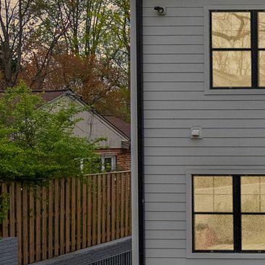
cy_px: 124
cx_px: 474
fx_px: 658
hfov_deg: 18.1
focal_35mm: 76
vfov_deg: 22.8
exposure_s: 1/800
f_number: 8
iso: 250
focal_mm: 16
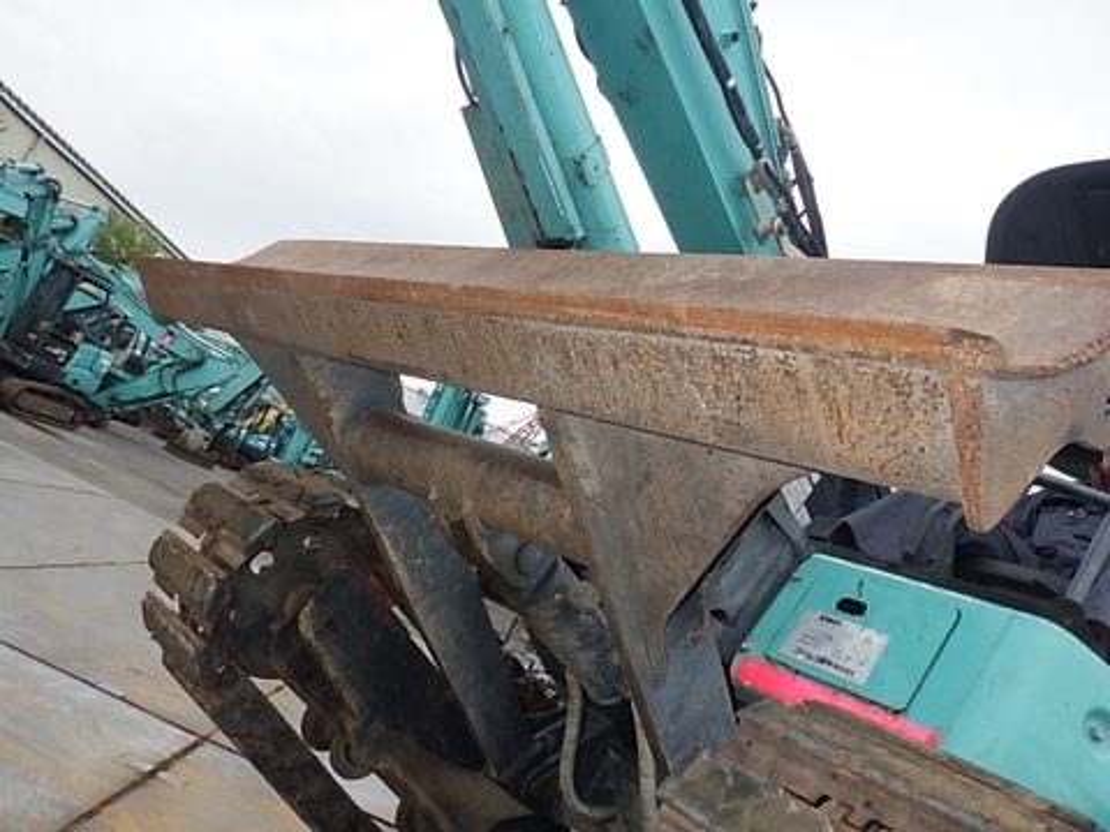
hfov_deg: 63.4
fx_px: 898
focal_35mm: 28
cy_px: 416
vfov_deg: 49.7
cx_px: 555
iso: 250
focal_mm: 5
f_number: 4.2
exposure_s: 1/640
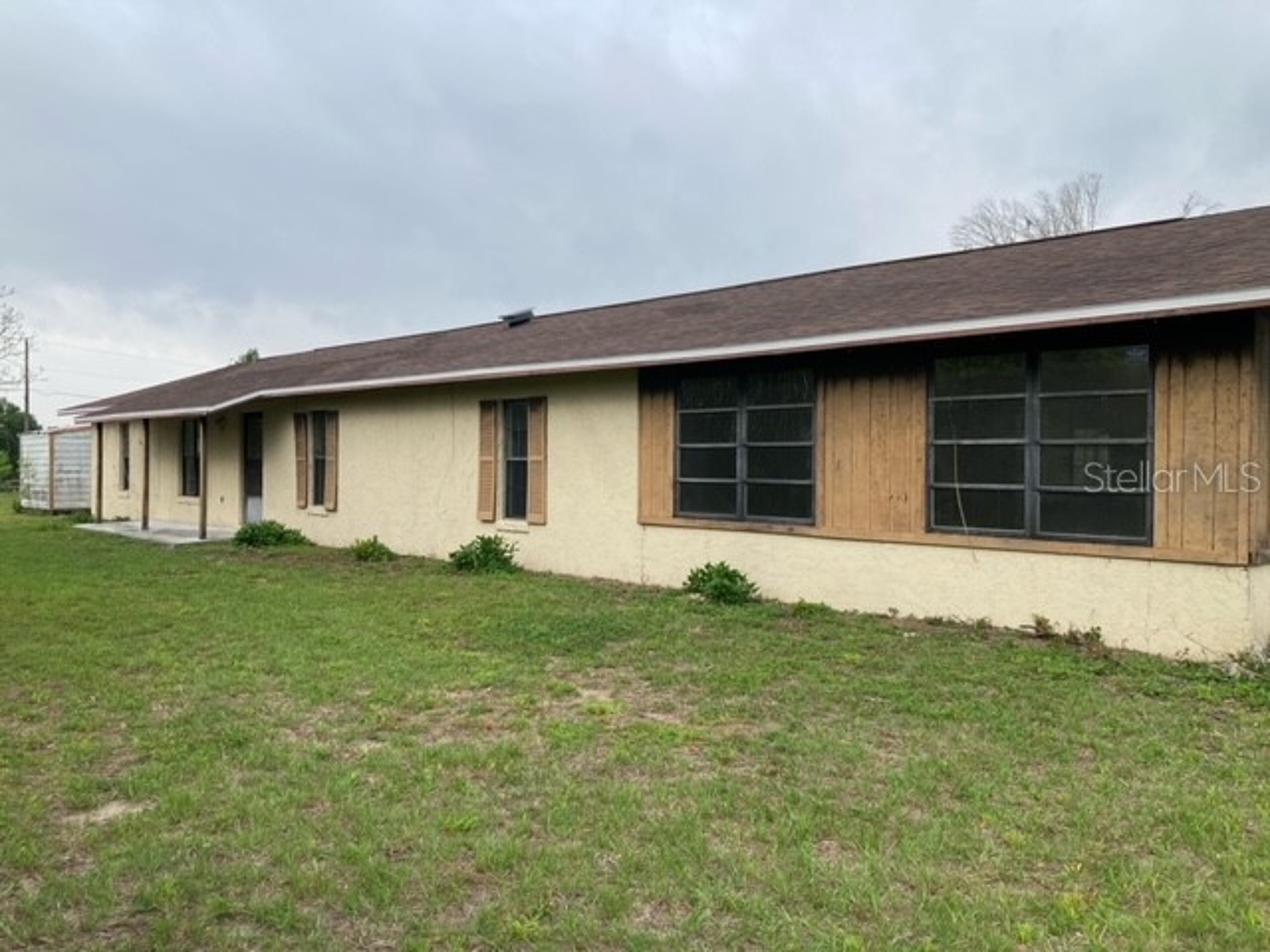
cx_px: 635
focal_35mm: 28
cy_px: 476
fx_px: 1027
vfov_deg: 49.7
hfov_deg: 63.4
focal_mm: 3.99
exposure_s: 1/390
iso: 20
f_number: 1.8
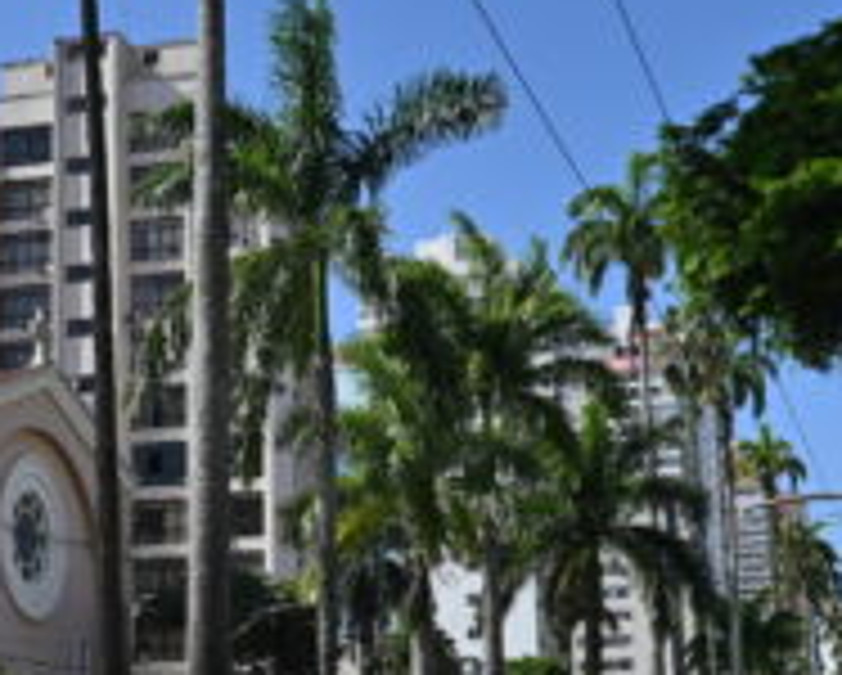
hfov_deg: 24.1
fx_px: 1921
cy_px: 441
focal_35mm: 77
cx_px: 90
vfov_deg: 19.9
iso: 125
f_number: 5.6
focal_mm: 20
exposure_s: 1/1000
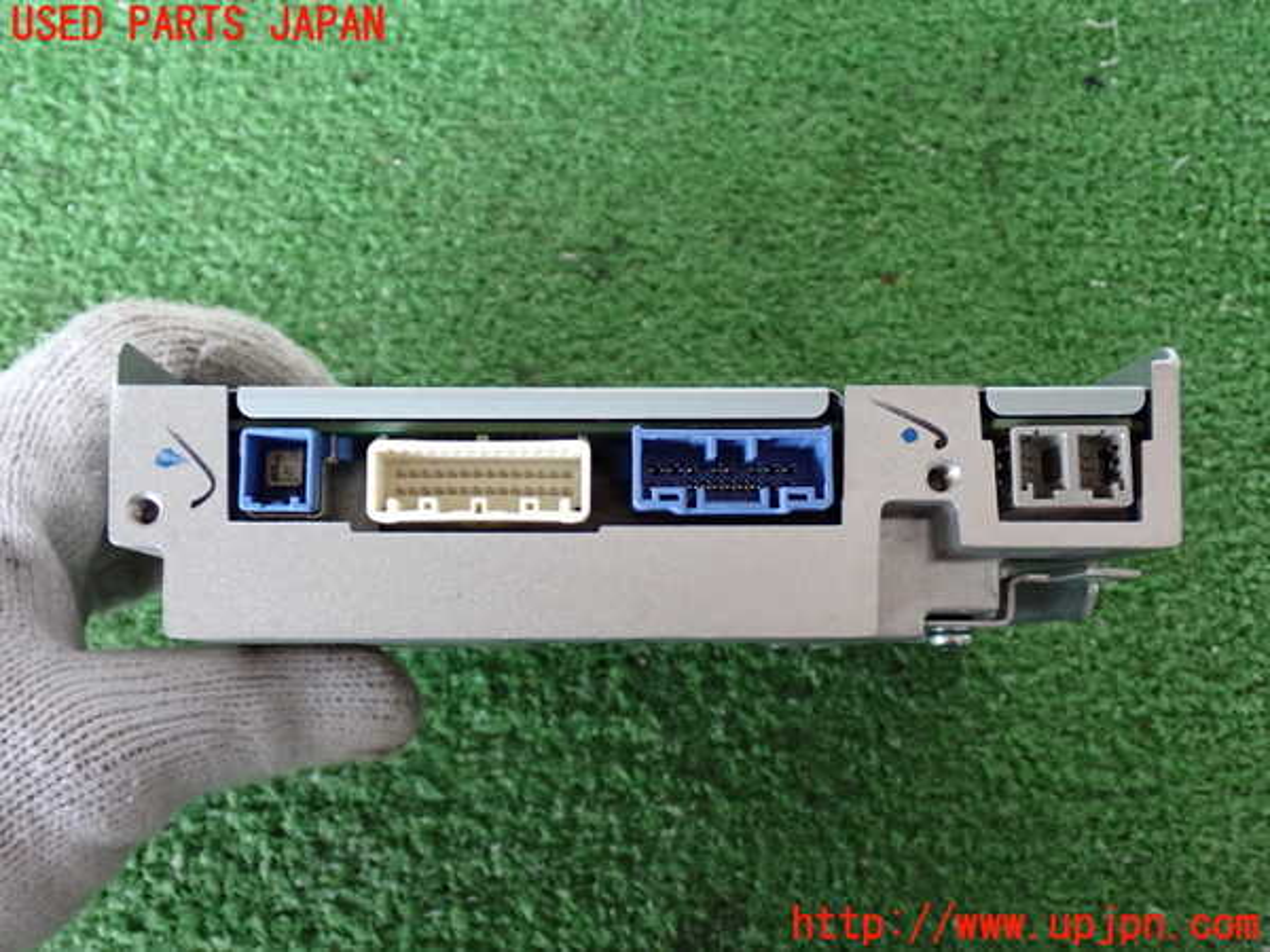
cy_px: 476
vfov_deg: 35.1
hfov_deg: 45.8
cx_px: 635
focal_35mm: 41
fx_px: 1504
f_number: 2.8
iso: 800
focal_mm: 7.31
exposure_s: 1/25
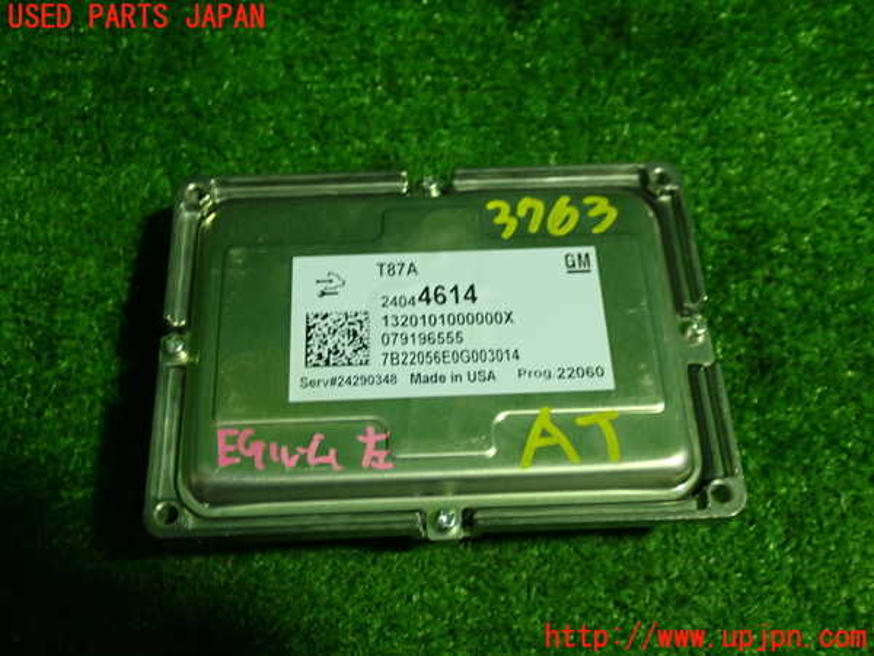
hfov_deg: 45.8
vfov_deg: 35.1
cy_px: 328
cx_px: 437
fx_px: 1035
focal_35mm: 41
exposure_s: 1/40
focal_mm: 7.31
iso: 250
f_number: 2.8
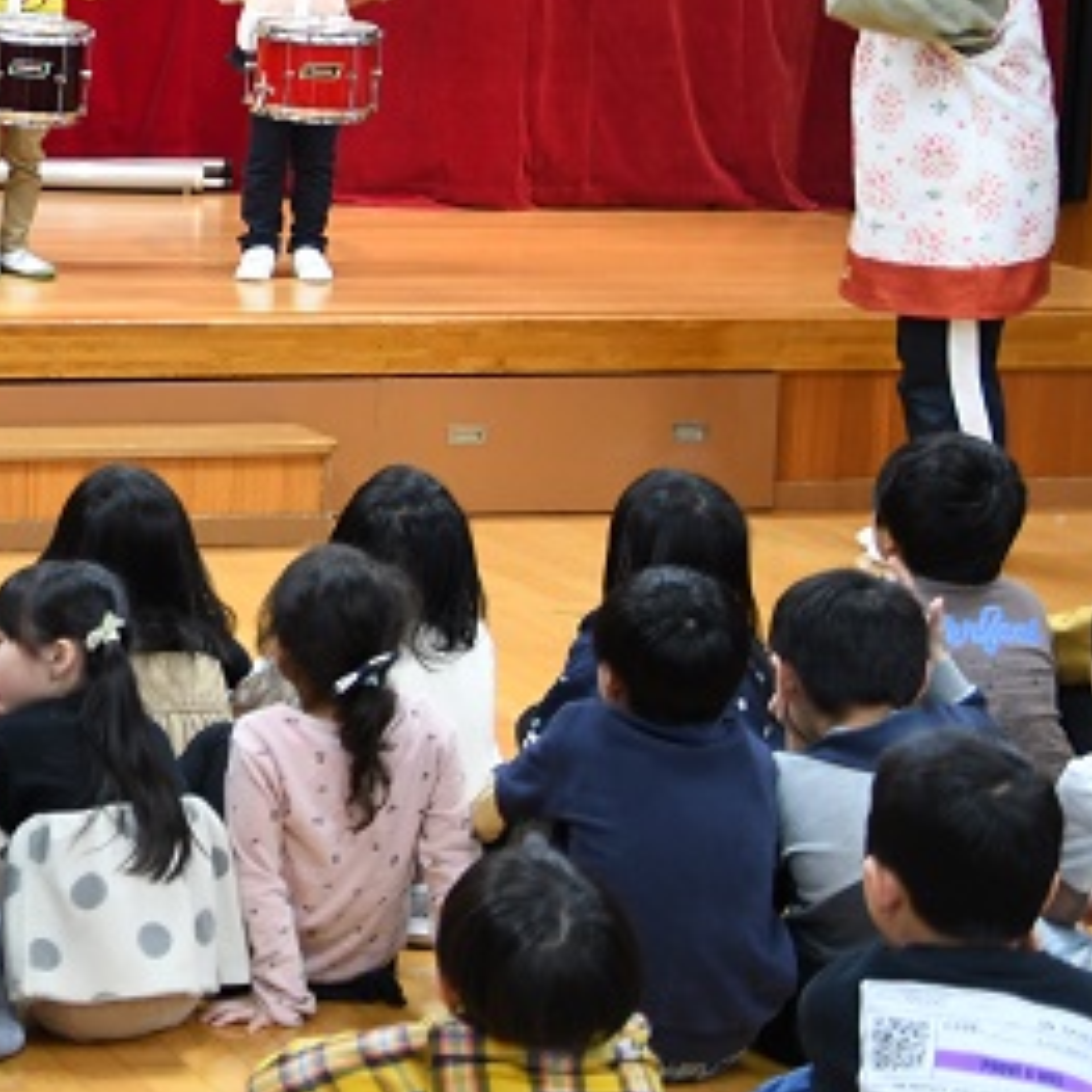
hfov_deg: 14.0
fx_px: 4247
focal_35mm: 119
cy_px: 228
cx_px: -390
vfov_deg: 14.6
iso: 1000
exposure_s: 1/40
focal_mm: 31
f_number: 3.5
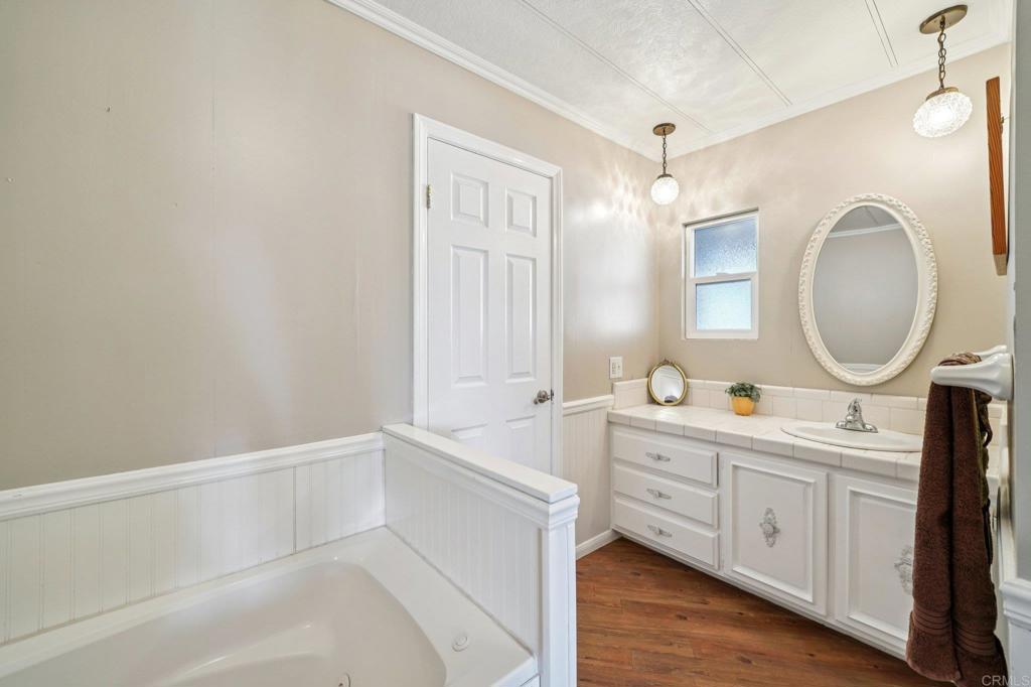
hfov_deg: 104.3
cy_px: 344
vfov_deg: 81.2
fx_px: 401
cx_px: 516
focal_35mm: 14
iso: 400
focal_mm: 14
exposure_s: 1/13
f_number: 9
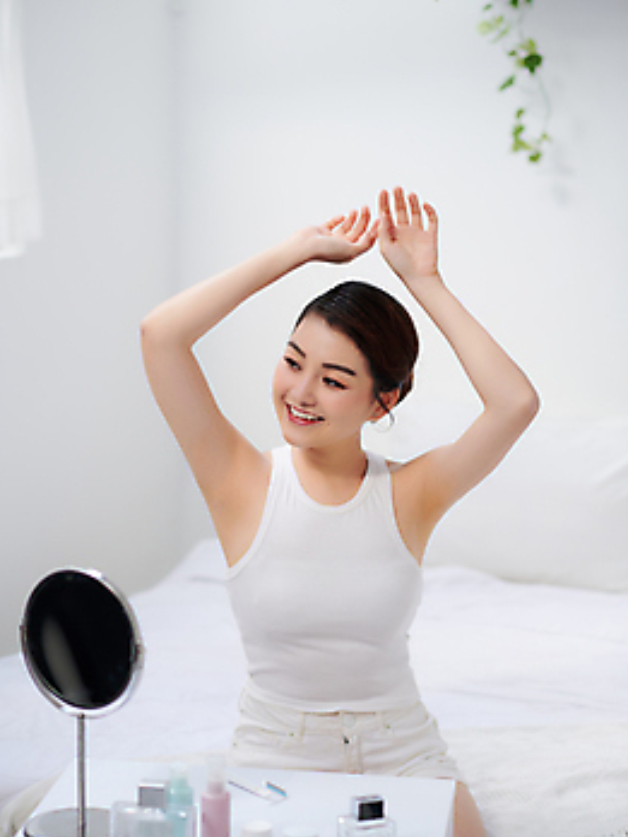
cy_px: 438
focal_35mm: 94
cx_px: 309
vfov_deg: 20.9
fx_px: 2274
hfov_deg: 15.7
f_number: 2.8
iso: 250
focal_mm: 85
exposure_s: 1/200
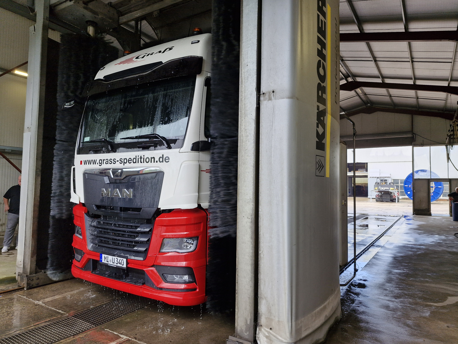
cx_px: 229
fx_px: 304
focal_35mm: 23
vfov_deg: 58.9
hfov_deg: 73.9
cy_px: 172
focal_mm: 5.54
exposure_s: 1/180
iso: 50
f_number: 1.8
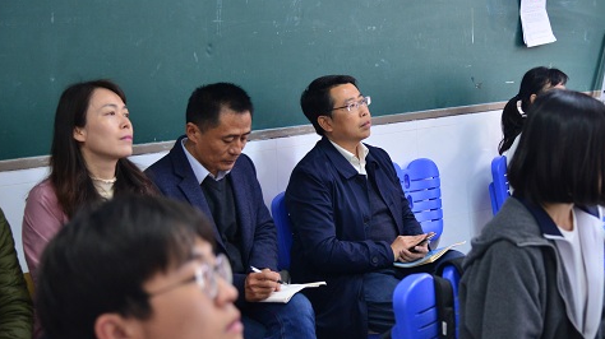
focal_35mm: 69
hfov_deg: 30.5
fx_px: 1106
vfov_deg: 17.4
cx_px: 379
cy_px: 181
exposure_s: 1/80
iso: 1600
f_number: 4
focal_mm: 52
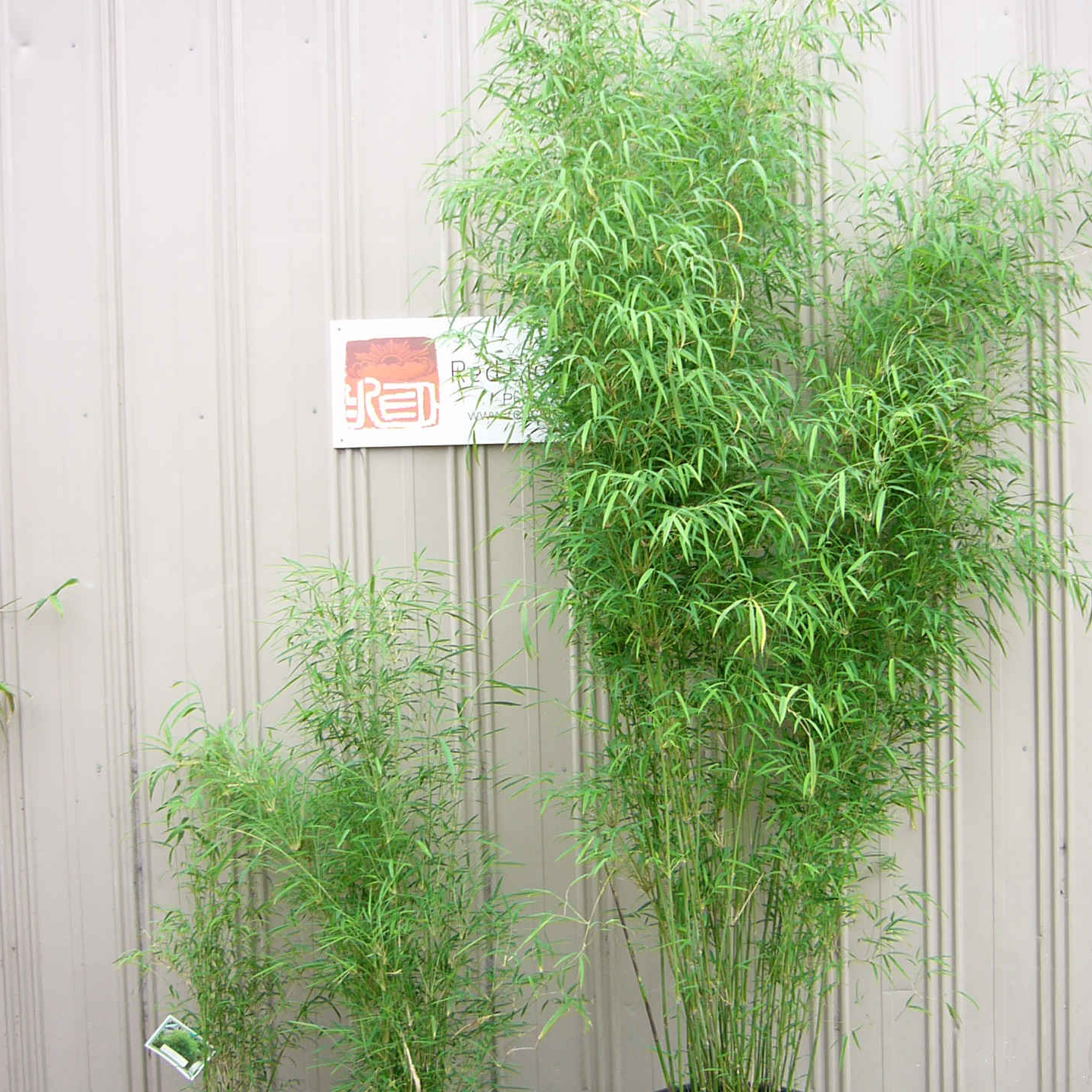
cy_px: 564
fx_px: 1570
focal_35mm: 44
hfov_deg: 38.3
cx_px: 560
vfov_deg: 38.3
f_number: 2.8
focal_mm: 5.8
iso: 50
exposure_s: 1/60
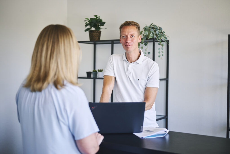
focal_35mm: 50
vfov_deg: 27.0
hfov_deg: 39.6
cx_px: 115
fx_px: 319
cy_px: 77
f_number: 1.8
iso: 250
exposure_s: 1/160
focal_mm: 50
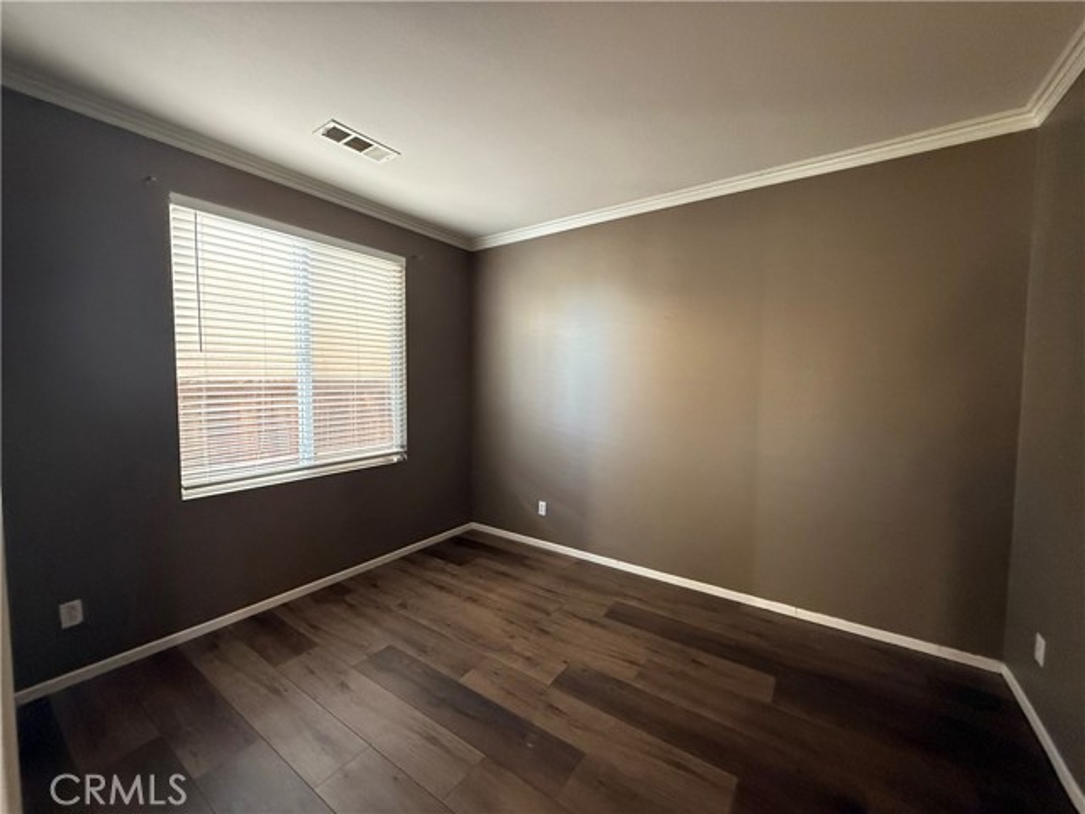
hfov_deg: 102.1
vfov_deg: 85.7
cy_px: 407
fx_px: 439
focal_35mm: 14
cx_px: 542
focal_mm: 2.22
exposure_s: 1/60
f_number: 2.2
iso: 800
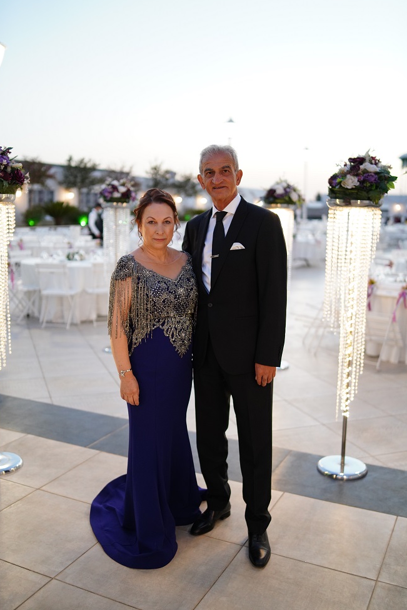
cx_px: 202
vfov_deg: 53.1
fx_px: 610
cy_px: 304
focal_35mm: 36
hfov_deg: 36.9
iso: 1600
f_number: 1.4
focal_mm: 35
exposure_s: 1/640
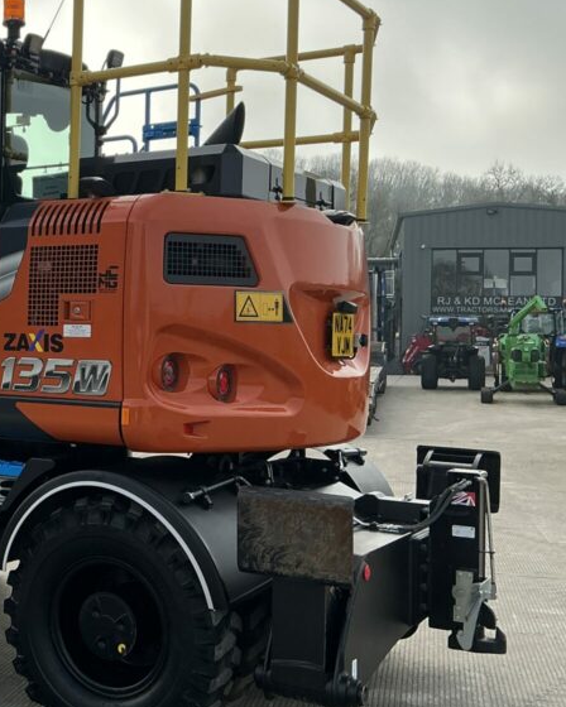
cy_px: 331
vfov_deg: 37.3
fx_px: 1047
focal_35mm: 50
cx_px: 21
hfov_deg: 28.7
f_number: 1.8
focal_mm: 3
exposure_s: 1/2227
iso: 25
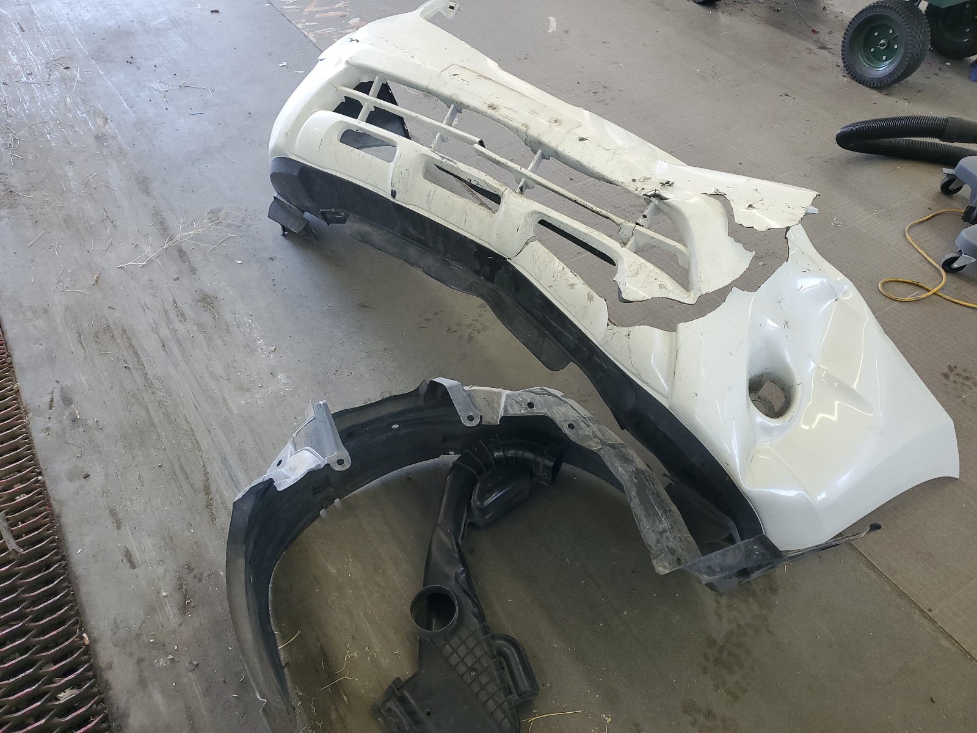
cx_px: 488
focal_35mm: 26
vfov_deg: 53.1
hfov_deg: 67.3
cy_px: 366
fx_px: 734
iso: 88
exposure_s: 1/120
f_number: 1.5
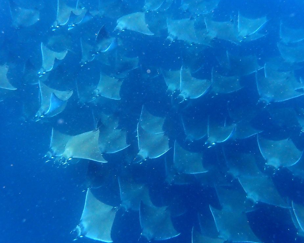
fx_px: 243
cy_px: 124
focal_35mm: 27
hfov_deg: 64.1
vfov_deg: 53.2
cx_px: 152
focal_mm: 4.5
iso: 100
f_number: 2.8
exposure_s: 1/200
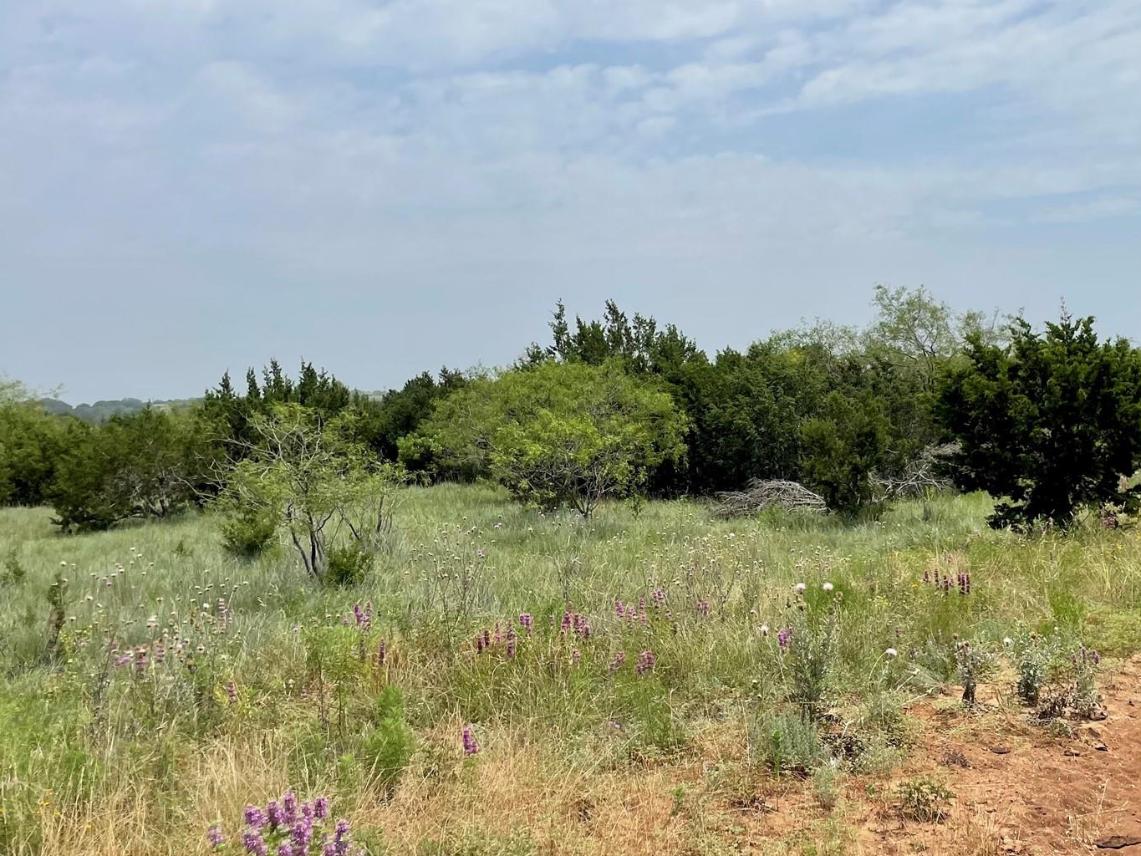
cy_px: 354
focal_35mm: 39
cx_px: 798
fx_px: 1286
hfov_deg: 46.8
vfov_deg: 36.7
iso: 32
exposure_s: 1/8403
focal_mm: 4.2
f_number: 1.6
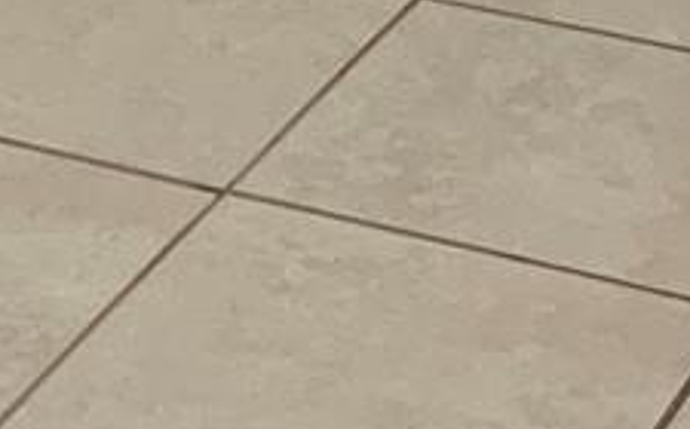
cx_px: -58
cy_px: -726
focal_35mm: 219
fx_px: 4113
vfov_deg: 5.7
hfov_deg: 9.5
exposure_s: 1/60
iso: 40
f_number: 1.8
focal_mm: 3
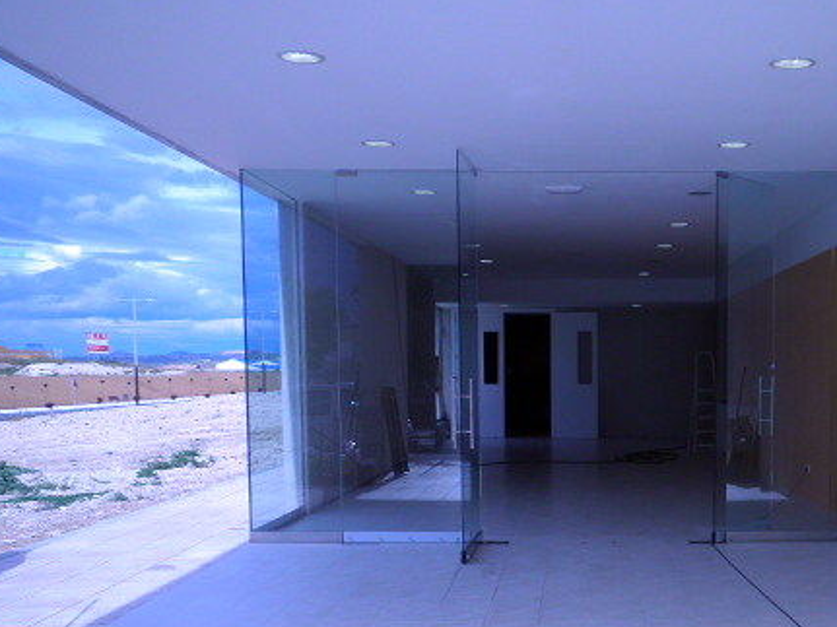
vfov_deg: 31.0
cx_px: 592
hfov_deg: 40.5
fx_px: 1112
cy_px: 460
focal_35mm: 46
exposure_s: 1/100
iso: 64
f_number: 8.4
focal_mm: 5.5
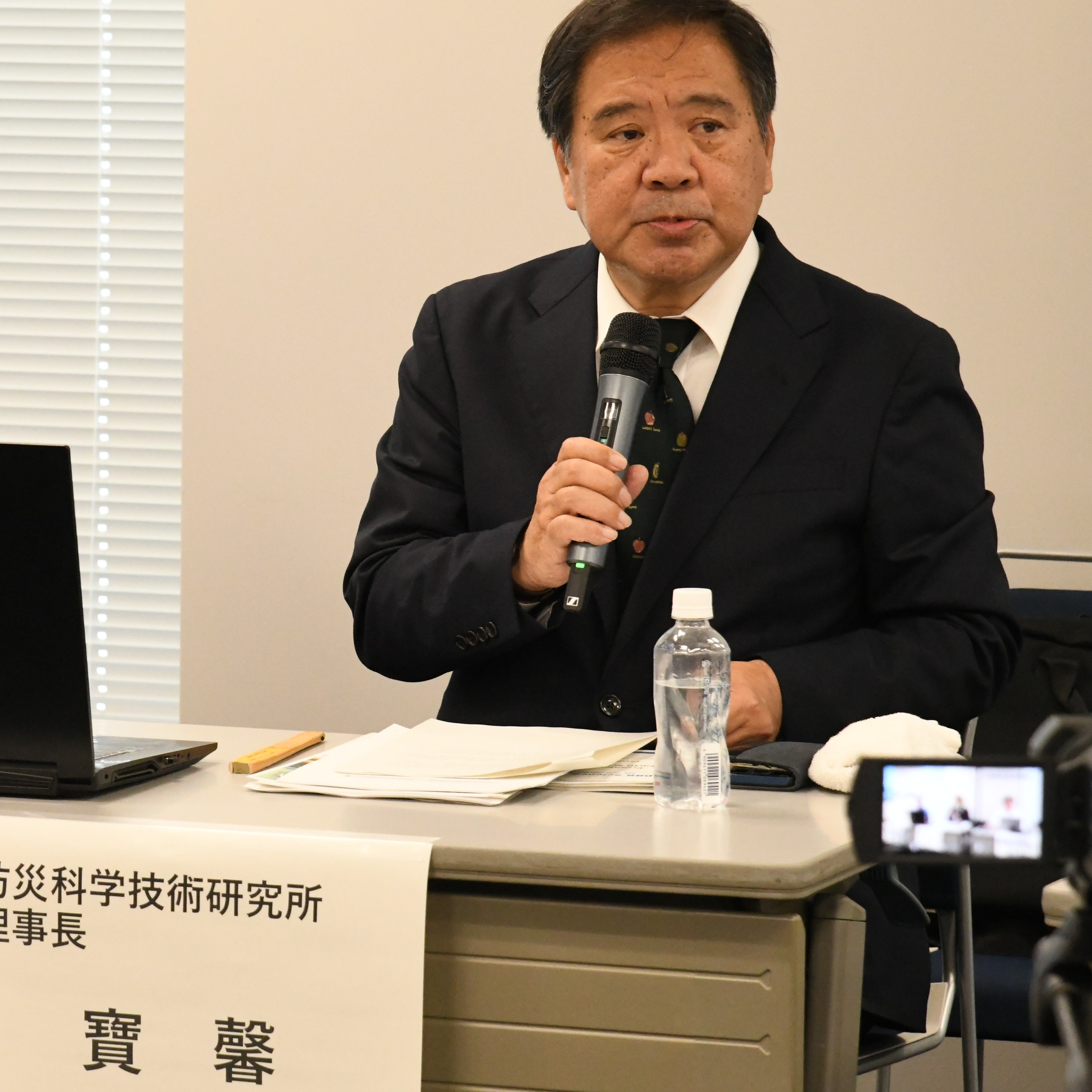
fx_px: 7317
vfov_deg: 8.5
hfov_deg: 8.5
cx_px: 47
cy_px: 511
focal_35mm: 205
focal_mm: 120
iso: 7200
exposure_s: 1/125
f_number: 9
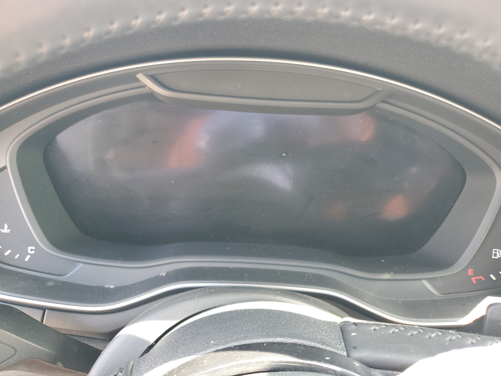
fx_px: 376
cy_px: 188
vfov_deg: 53.1
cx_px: 250
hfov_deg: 67.3
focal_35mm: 26
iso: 131
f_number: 1.5
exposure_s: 1/60.2
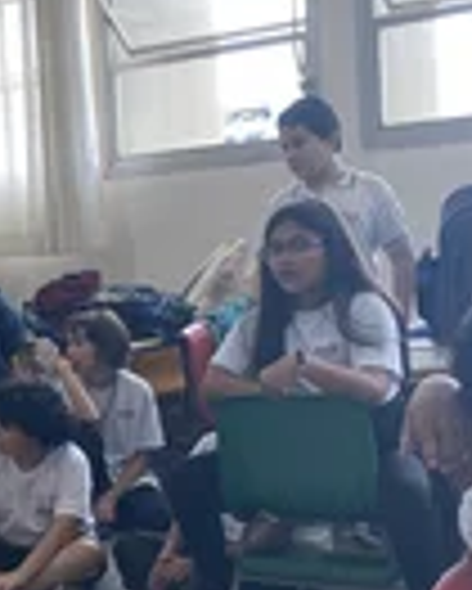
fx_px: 1622
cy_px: 509
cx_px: -297
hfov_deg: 15.0
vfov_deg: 20.2
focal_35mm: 93
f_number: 1.8
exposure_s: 1/120
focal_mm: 4.25
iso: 64
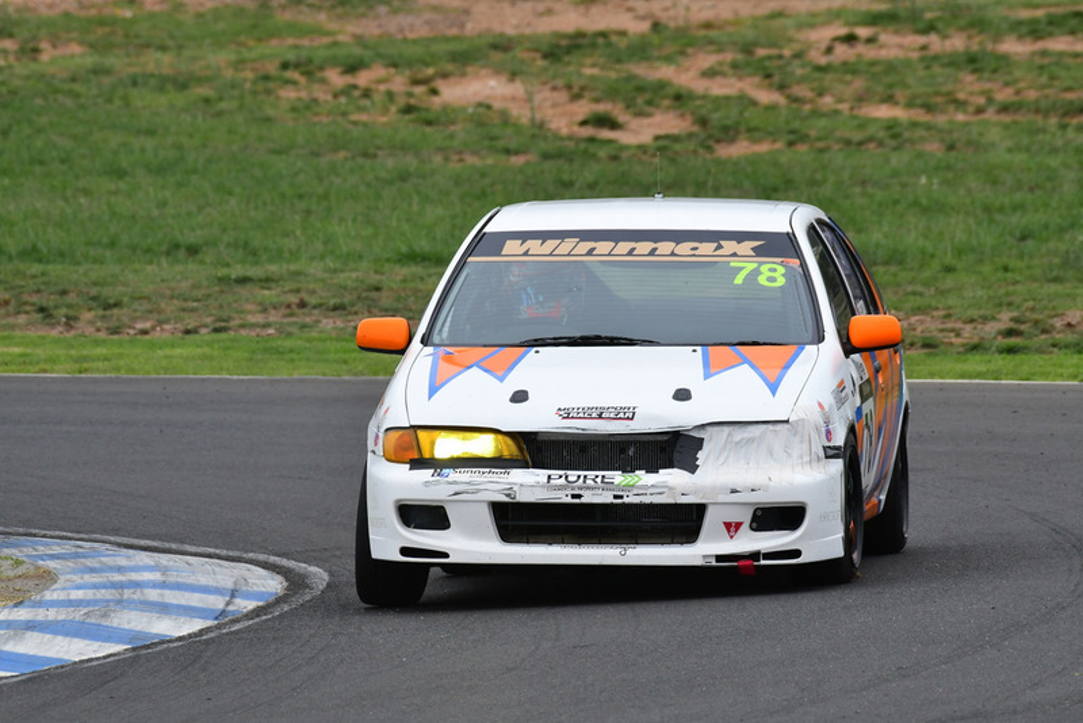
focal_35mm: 720
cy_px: 362
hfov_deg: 2.9
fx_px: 21667
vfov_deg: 1.9
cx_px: 542
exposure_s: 1/640
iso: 800
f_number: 11
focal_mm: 480
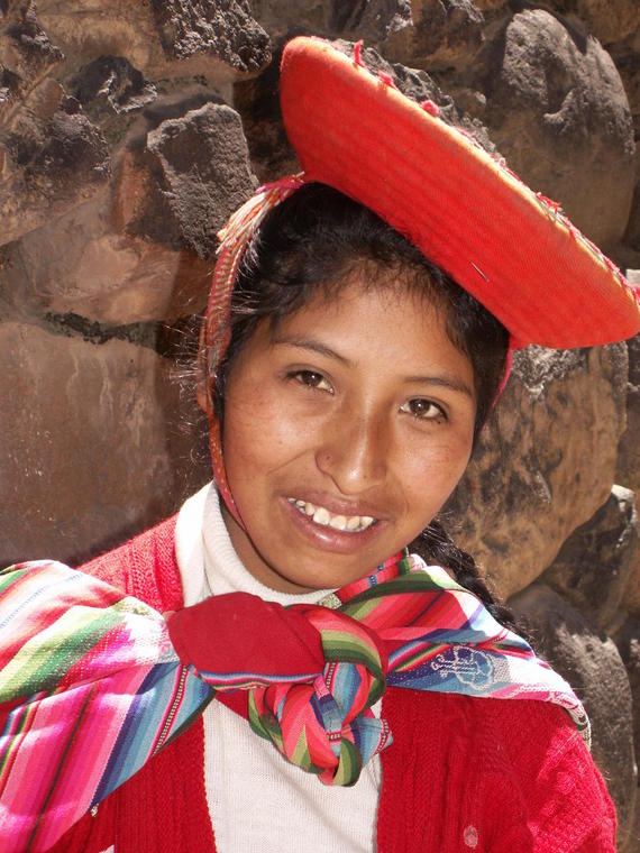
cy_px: 426
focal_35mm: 65
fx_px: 1602
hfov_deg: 22.6
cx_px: 320
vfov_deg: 29.8
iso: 50
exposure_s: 1/400
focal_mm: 10.79
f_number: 3.2
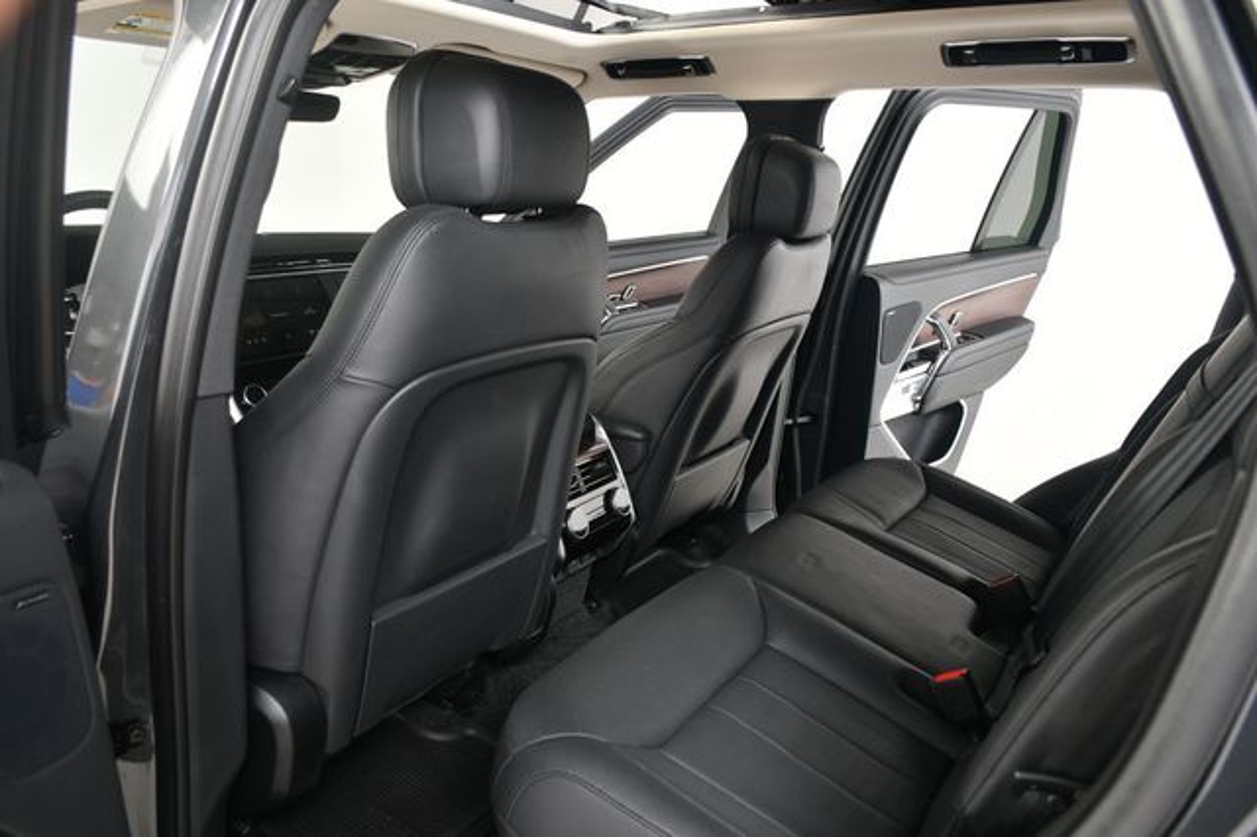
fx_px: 942
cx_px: 628
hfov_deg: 67.4
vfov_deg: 47.9
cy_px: 418
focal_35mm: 27
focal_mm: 18
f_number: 4.5
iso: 100
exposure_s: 1/160
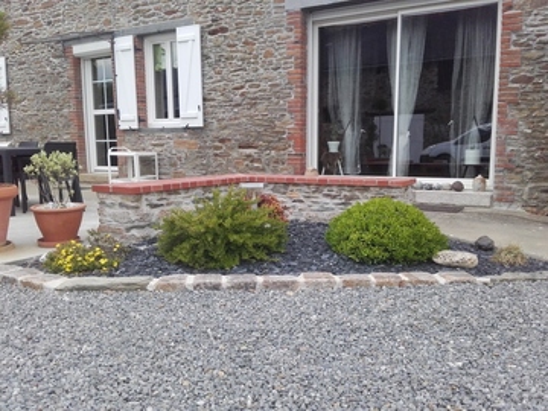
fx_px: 491
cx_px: 274
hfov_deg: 58.4
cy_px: 206
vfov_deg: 45.4
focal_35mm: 31
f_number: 2.2
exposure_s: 1/120
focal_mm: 3.3
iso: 80
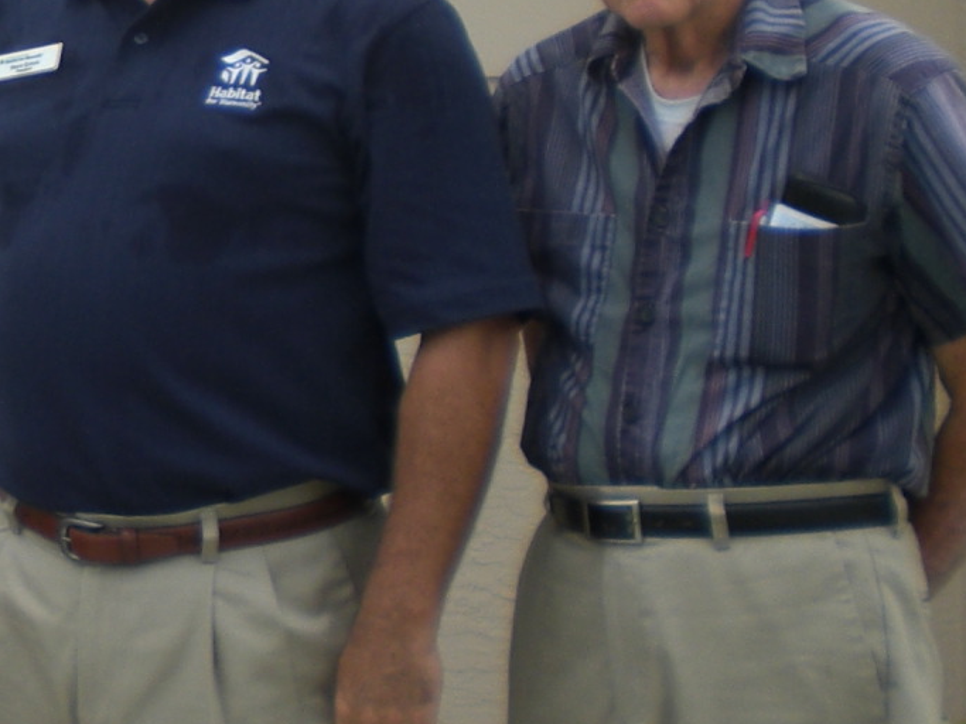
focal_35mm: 114
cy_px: 175
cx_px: -296
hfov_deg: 16.3
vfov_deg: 12.9
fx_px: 3181
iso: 50
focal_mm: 6.3
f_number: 3.1
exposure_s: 1/500
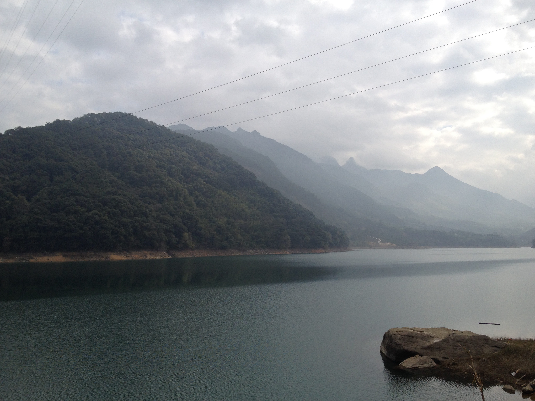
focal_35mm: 35
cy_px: 200
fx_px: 541
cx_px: 268
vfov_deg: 40.7
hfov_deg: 52.6
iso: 50
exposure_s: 1/1727
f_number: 2.4
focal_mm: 4.28
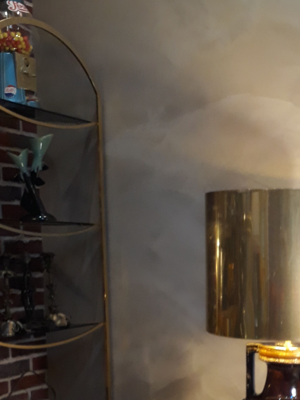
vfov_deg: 31.3
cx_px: 245
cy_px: 379
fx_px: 670
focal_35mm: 58
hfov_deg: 24.8
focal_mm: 3.6
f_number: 1.9
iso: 200
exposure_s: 1/17
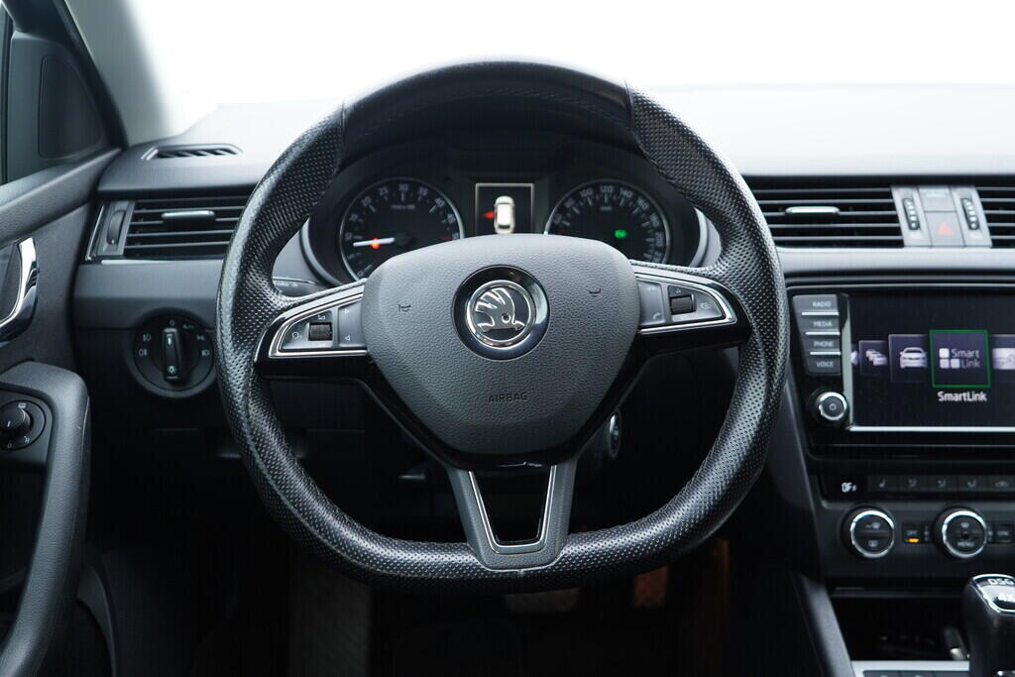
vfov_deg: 36.9
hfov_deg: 53.1
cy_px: 338
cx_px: 508
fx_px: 1015
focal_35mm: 36
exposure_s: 1/40
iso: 400
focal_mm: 24
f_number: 2.8
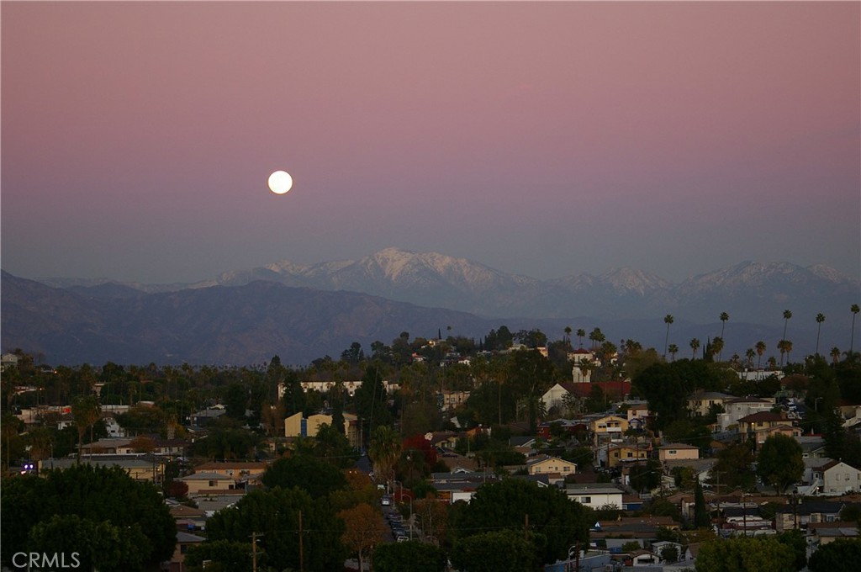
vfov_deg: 13.0
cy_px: 286
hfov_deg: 19.5
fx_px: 2508
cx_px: 430
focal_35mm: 105
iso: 400
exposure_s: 1/60
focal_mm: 70
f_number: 4
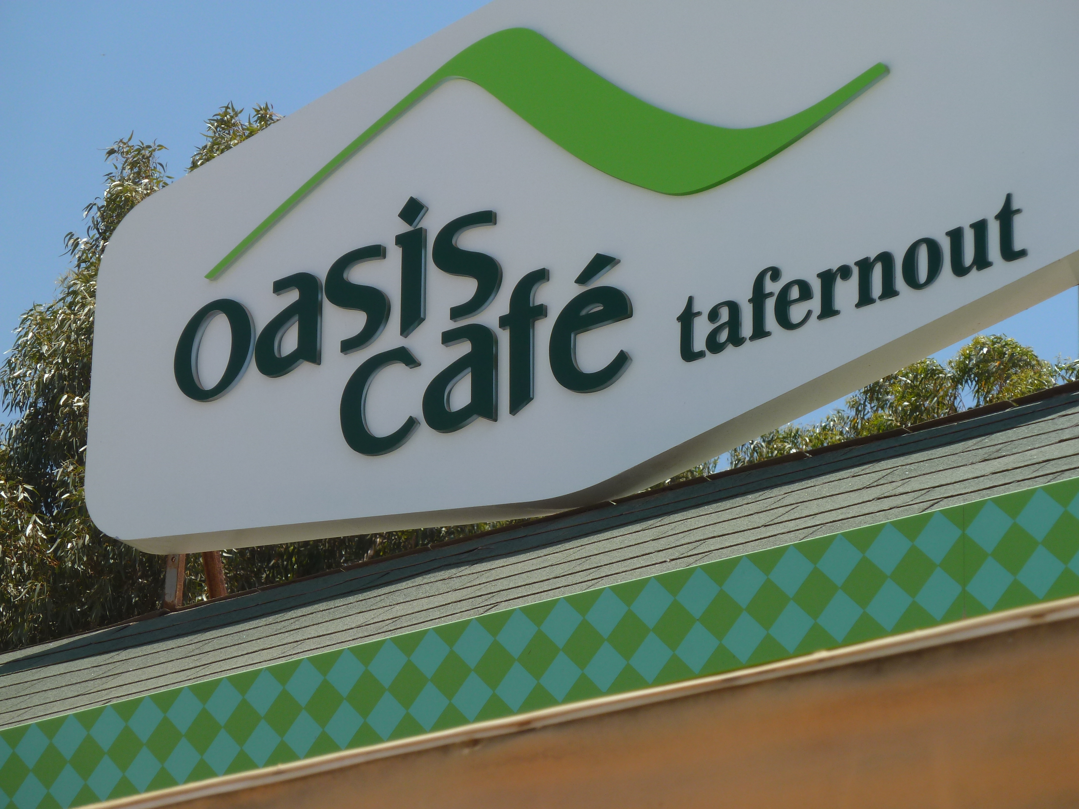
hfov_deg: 13.4
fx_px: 4582
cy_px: 404
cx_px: 540
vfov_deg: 10.1
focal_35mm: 147
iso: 100
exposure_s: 1/500
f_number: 4.5
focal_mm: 24.1
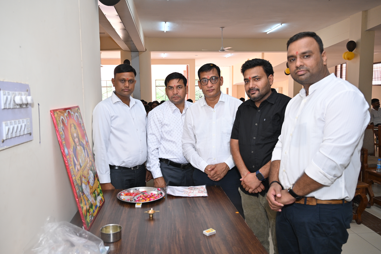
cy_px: 130
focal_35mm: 30
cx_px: 195
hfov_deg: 62.0
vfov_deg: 43.6
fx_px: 317
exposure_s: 1/160
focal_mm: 29
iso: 800
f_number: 5.6
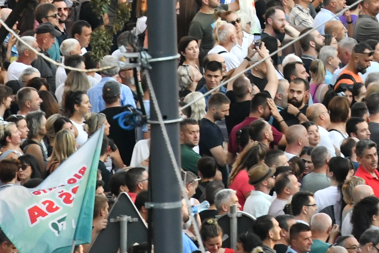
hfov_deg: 1.9
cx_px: 773
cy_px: -407
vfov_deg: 1.2
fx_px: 11685
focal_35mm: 1110
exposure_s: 1/320
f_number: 7.1
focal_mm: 200
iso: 1600
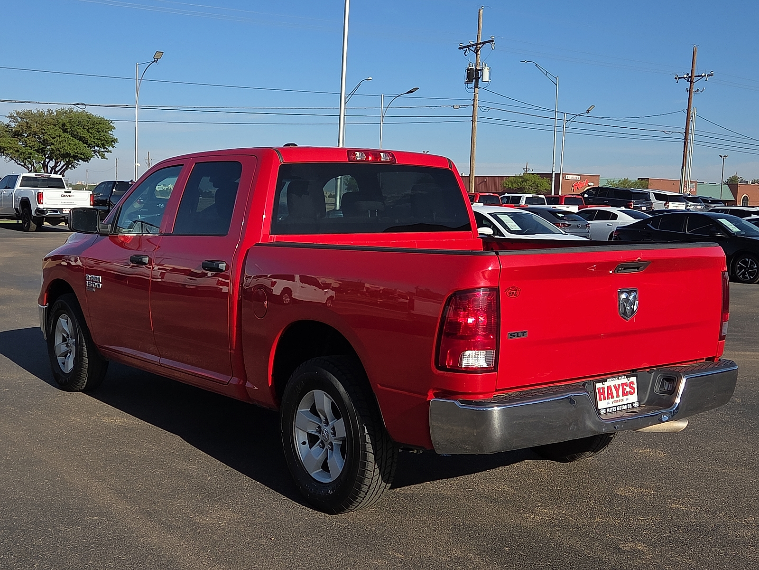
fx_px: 965
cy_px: 285
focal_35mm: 44
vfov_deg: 32.9
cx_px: 380
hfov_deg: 42.9
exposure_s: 1/10000
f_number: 1.8
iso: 76
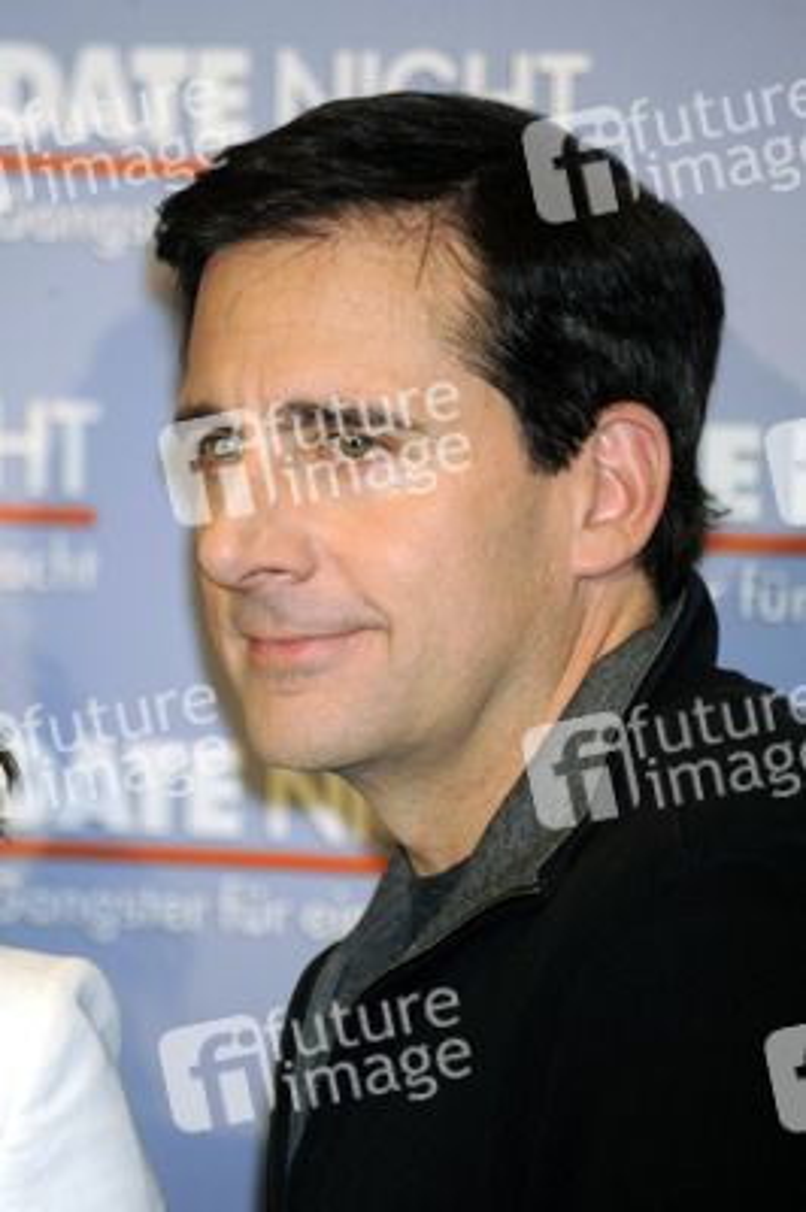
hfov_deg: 4.6
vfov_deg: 6.9
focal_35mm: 300
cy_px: 606
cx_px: 403
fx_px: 10092
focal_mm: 300
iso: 500
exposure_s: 1/160
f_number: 5.6
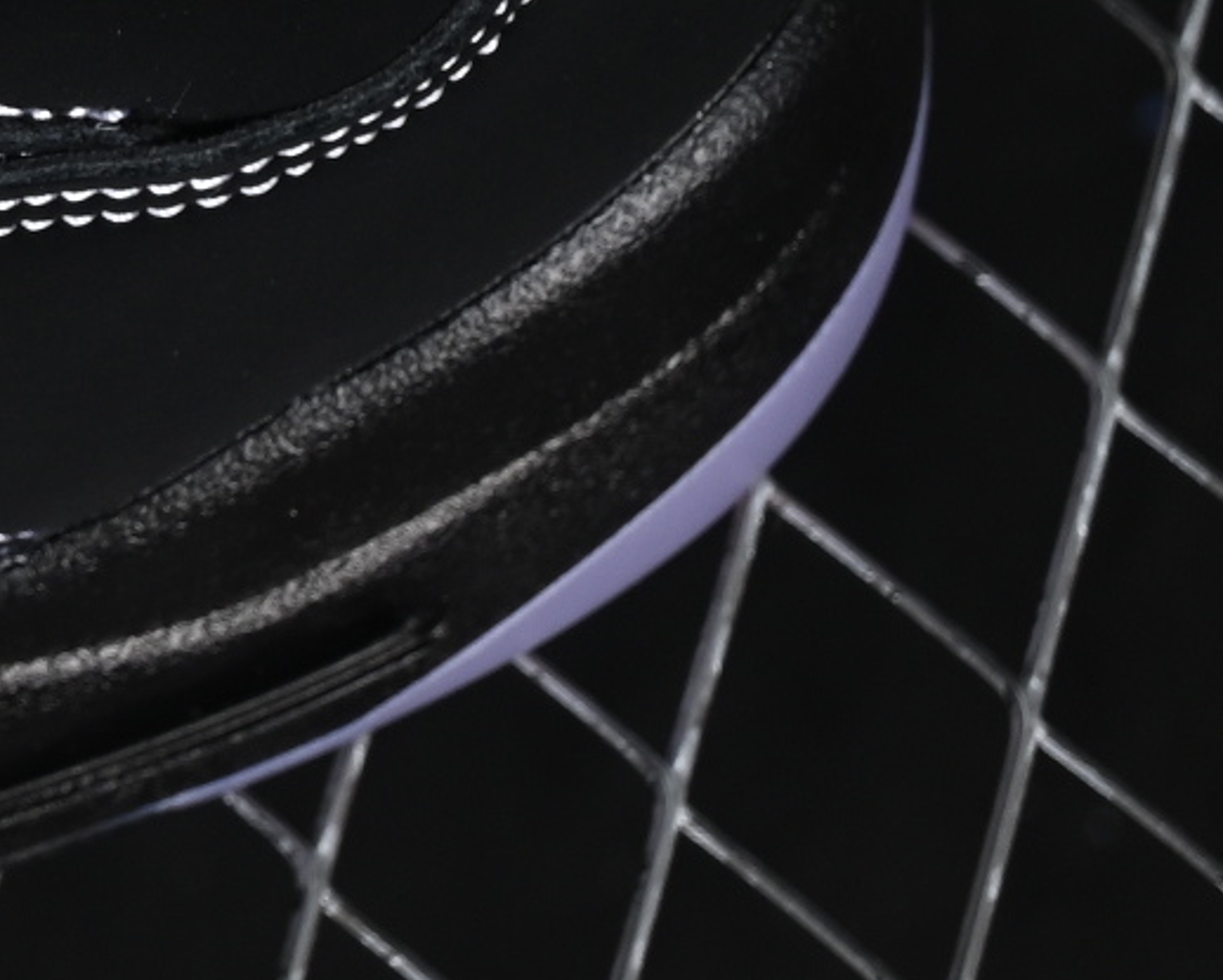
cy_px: -439
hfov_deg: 5.0
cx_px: -1610
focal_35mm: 378
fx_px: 13690
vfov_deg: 4.1
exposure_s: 1/50
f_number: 6.3
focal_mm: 50
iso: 160
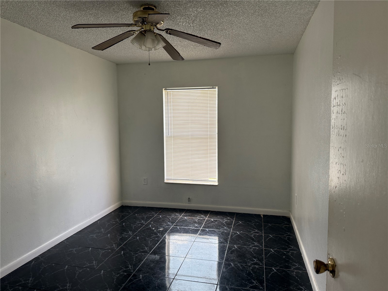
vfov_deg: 56.8
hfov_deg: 71.6
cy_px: 146
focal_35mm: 24
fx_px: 269
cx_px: 194
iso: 160
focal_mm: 6.76
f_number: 1.78
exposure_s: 1/238
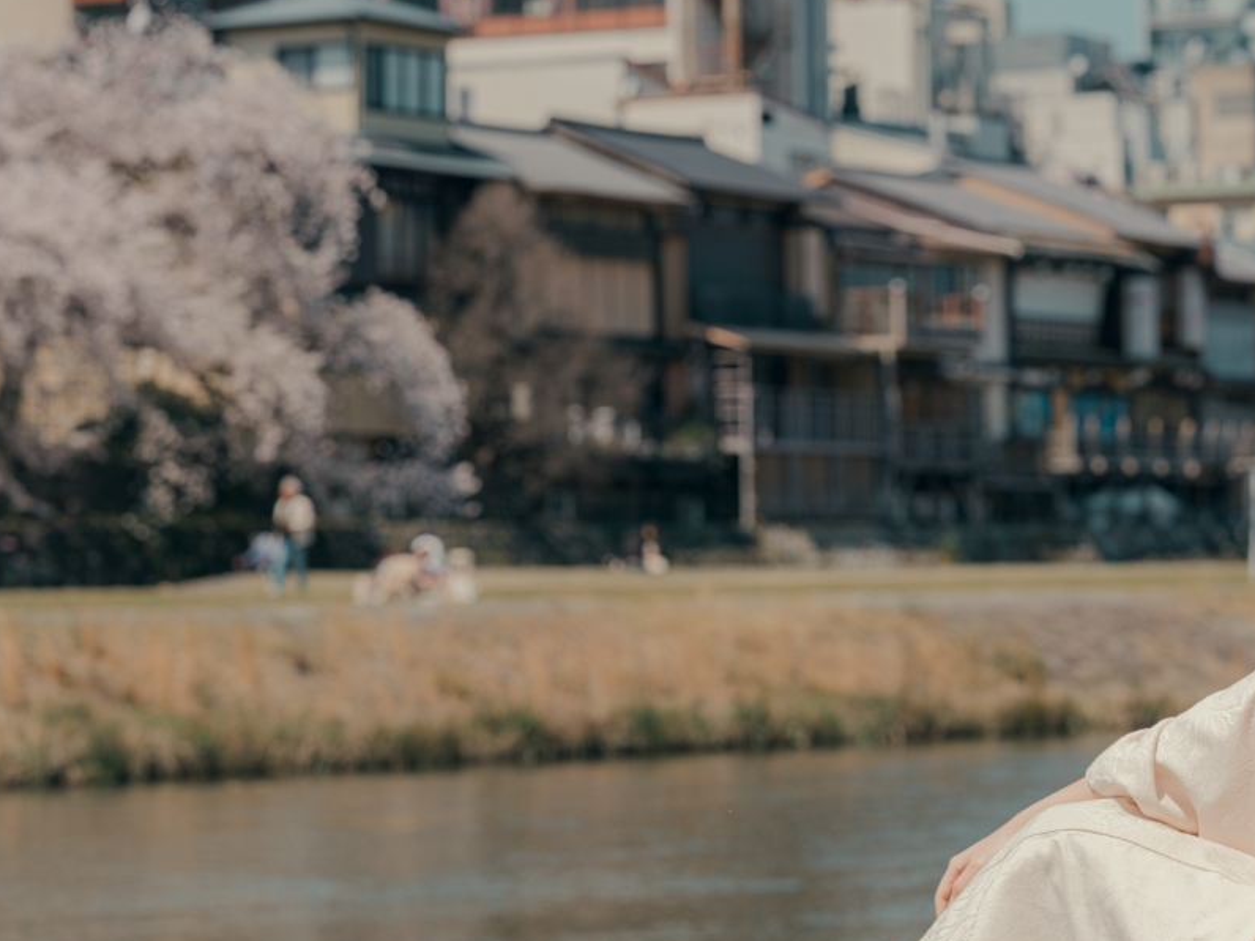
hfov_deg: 12.0
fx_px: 5946
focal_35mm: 164
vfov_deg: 9.1
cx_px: 888
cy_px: 411
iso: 200
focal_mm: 110
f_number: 6.4
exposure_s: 1/350
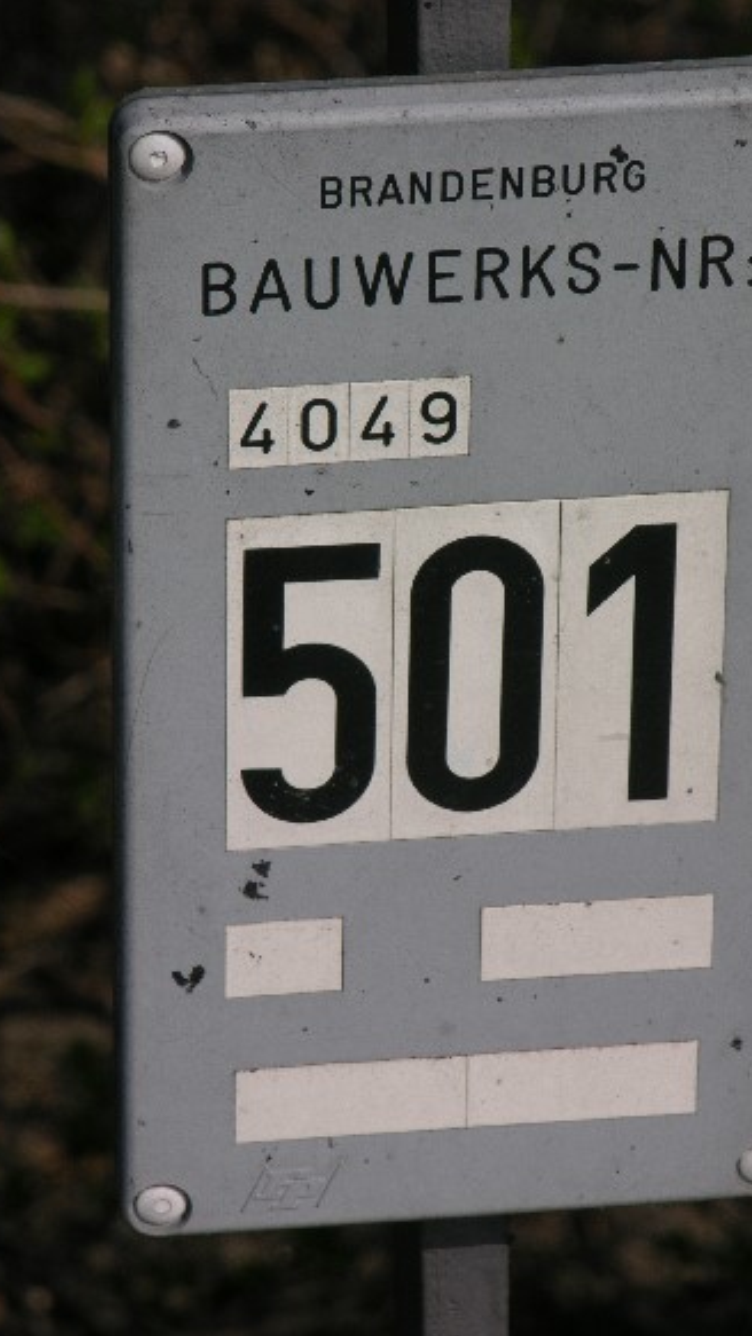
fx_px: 10881
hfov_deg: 4.0
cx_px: 472
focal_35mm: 307
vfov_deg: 7.0
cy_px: 670
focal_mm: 71.2
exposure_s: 1/280
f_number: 7.4
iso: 50
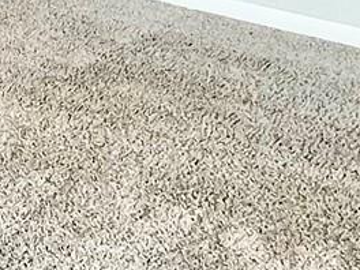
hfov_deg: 18.1
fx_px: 1050
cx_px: -117
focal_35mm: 101
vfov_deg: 12.7
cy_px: -286
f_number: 1.8
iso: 100
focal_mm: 1.57
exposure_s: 1/99
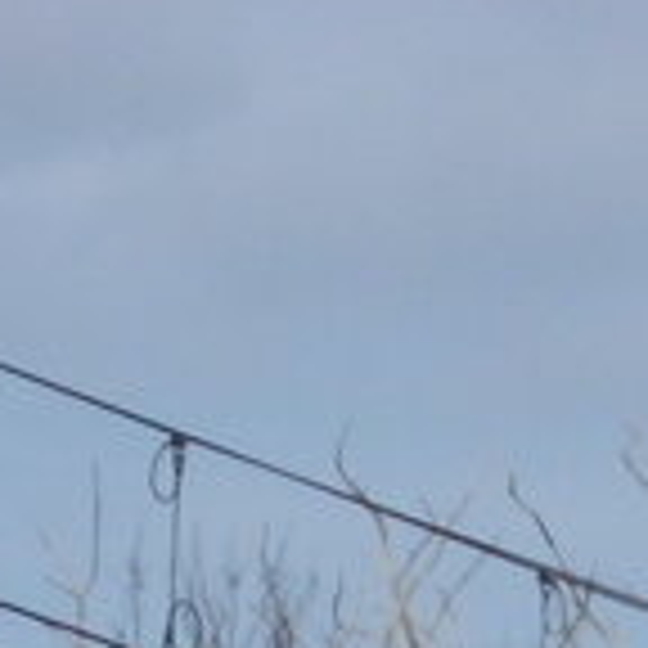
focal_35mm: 569
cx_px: 1188
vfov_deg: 3.0
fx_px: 12051
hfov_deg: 3.1
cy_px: 2007
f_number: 5.5
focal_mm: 13.8
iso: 100
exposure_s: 1/635
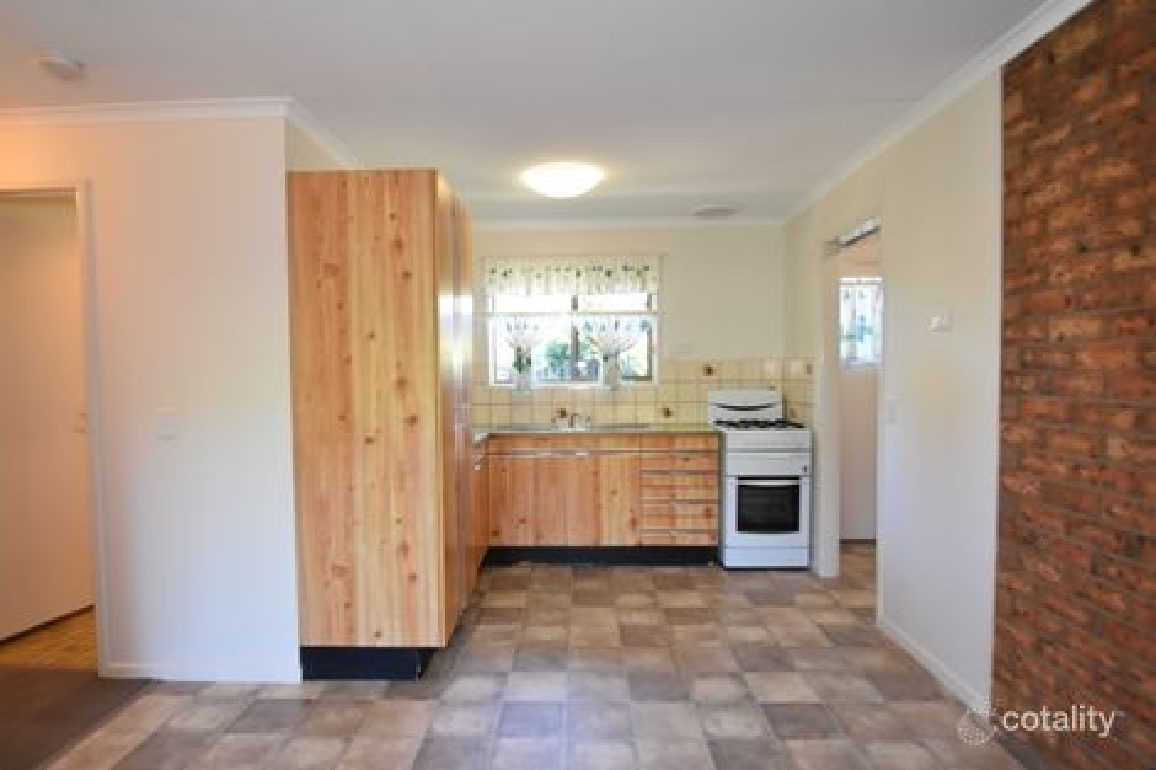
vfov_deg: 67.3
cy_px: 385
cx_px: 578
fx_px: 578
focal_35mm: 18
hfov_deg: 90.0
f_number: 4
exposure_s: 1/60
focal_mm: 12
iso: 900
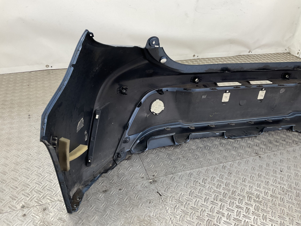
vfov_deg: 48.2
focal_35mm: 29
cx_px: 150
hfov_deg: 61.7
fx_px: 252
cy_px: 113
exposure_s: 1/120
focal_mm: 3
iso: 50
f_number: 1.8
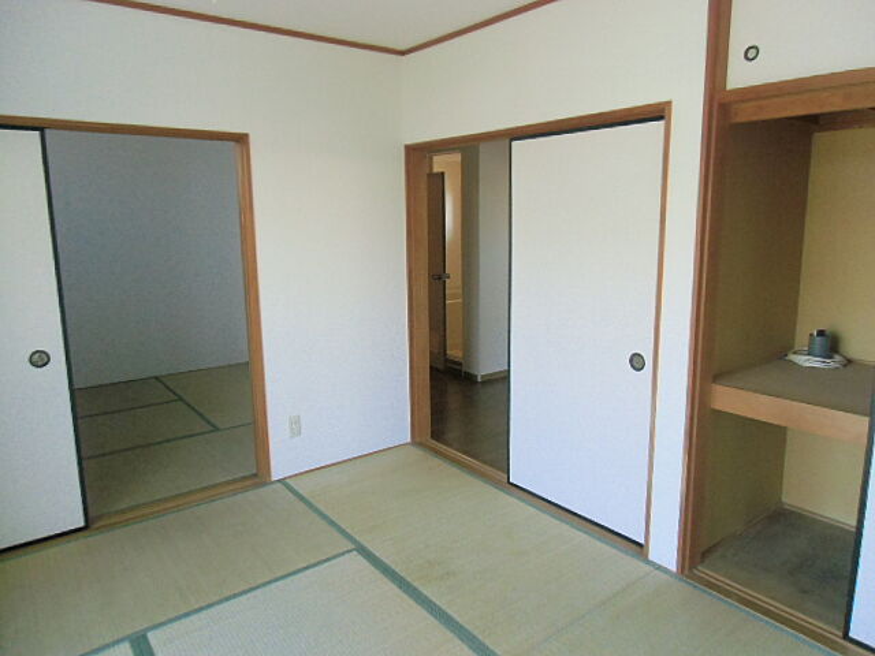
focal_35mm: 24
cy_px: 328
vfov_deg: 56.8
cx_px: 438
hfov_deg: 71.6
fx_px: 607
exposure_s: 1/100
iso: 400
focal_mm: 4.24
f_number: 3
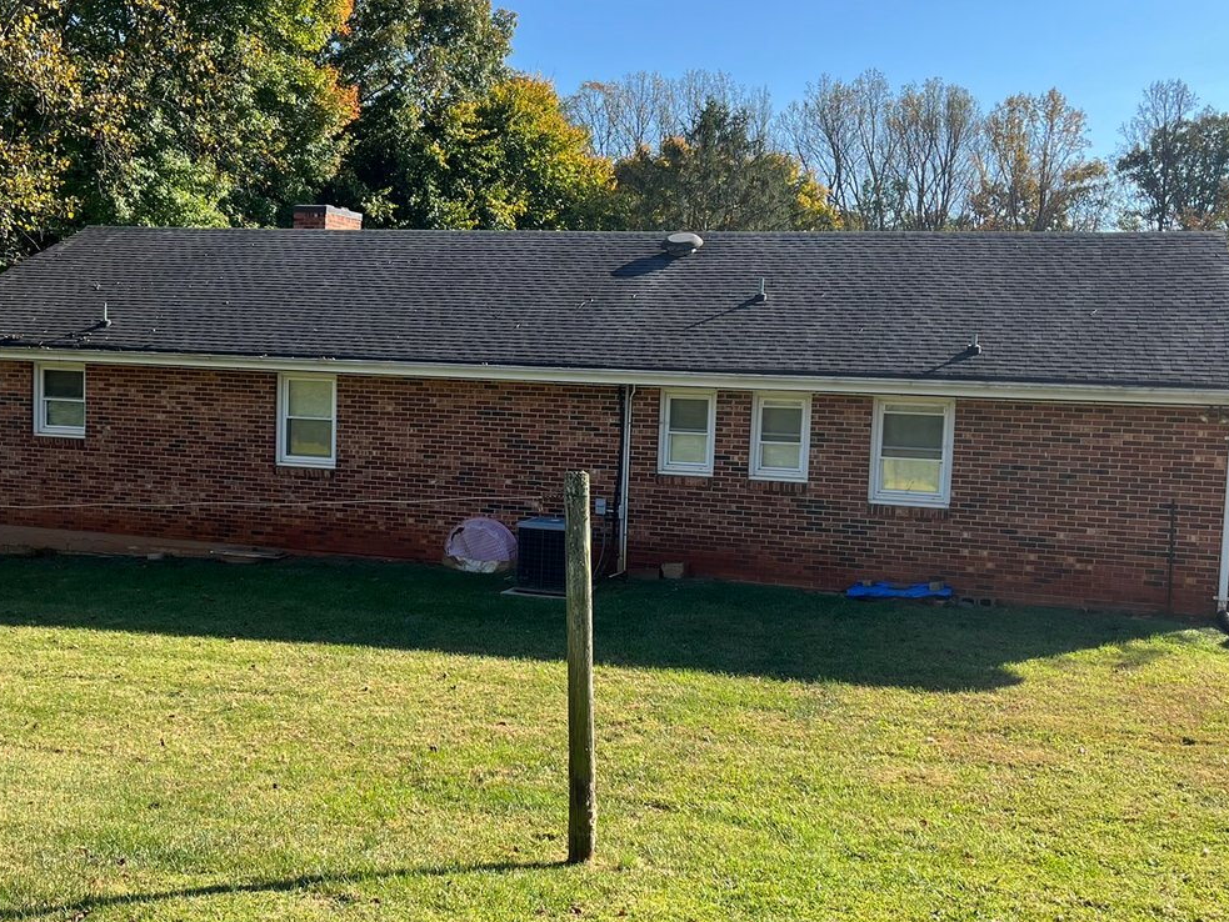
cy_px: 479
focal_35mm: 40
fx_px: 1421
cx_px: 509
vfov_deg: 36.0
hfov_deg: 46.6
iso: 50
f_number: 1.6
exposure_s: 1/1355
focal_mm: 5.1
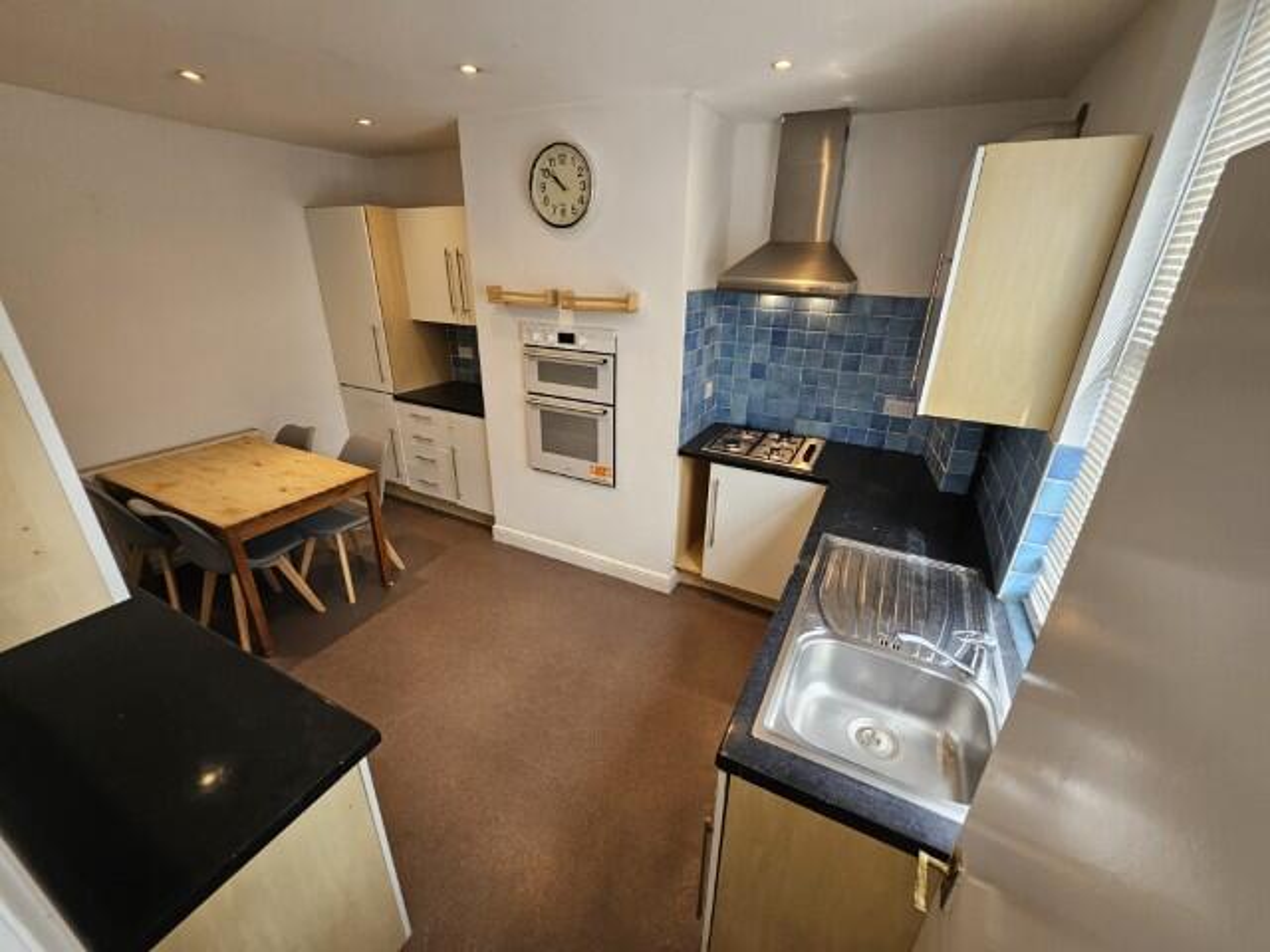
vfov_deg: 89.9
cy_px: 476
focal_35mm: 13
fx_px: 477
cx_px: 635
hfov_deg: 106.2
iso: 80
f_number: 2.2
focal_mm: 1.7
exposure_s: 1/50
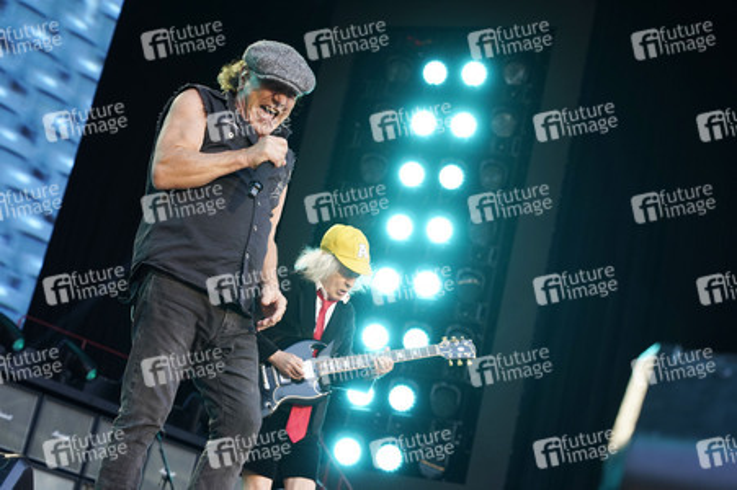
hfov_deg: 33.4
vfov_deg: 22.6
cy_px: 245
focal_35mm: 60
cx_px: 368
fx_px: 1227
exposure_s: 1/400
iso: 1600
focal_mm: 60
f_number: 5
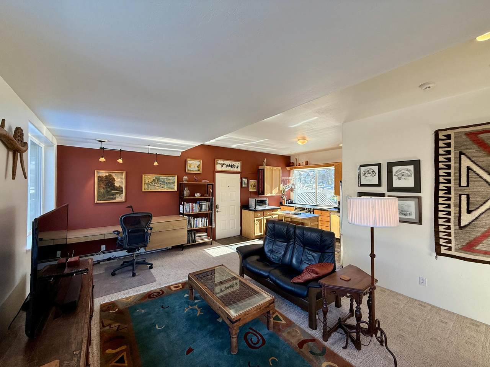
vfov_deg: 85.7
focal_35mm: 14
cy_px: 184
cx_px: 245
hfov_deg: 102.1
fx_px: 198
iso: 64
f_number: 2.2
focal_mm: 2.22
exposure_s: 1/120
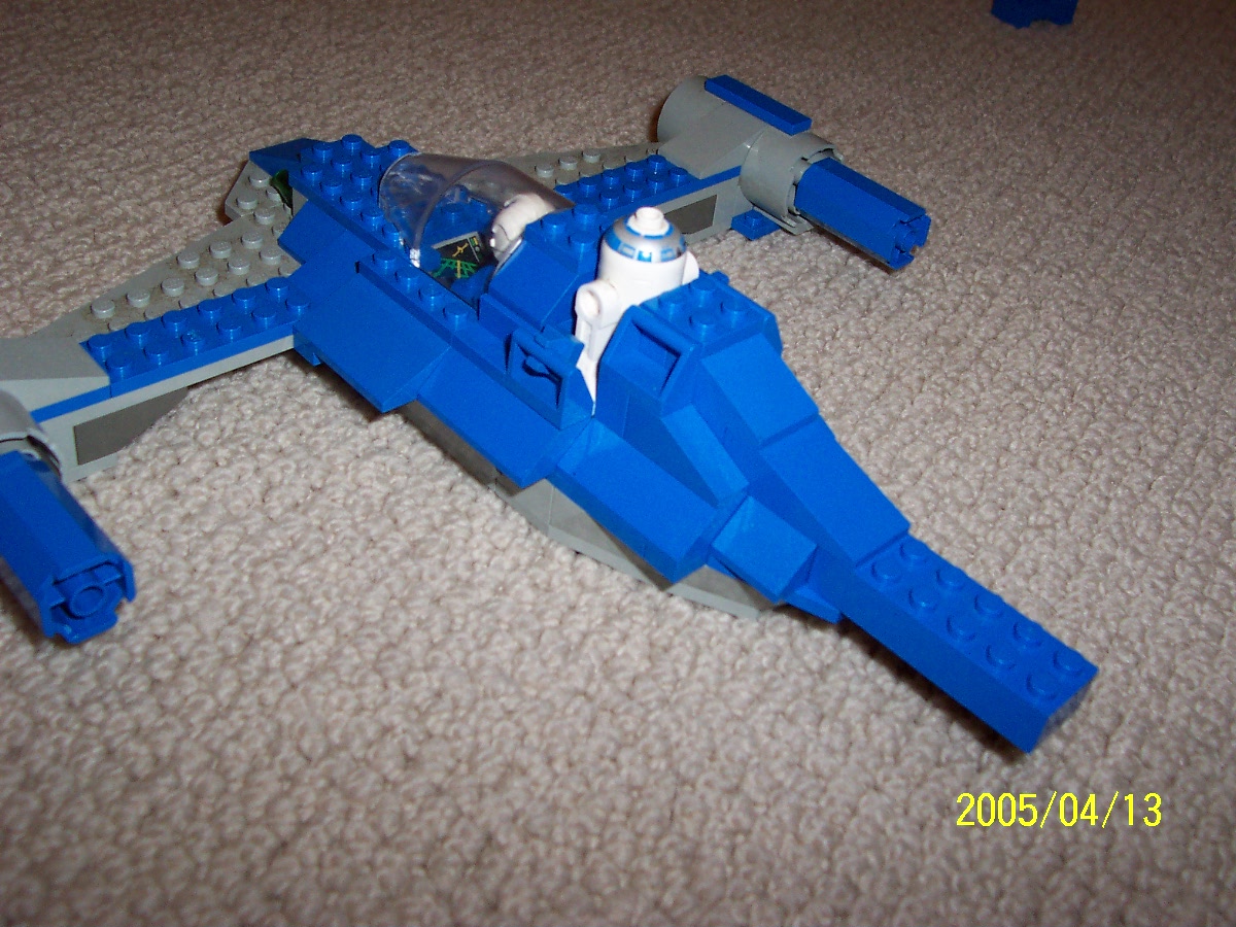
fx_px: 1321
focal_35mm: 37
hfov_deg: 50.1
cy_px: 464
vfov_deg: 38.7
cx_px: 618
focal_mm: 5.6
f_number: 2.8
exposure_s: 1/60
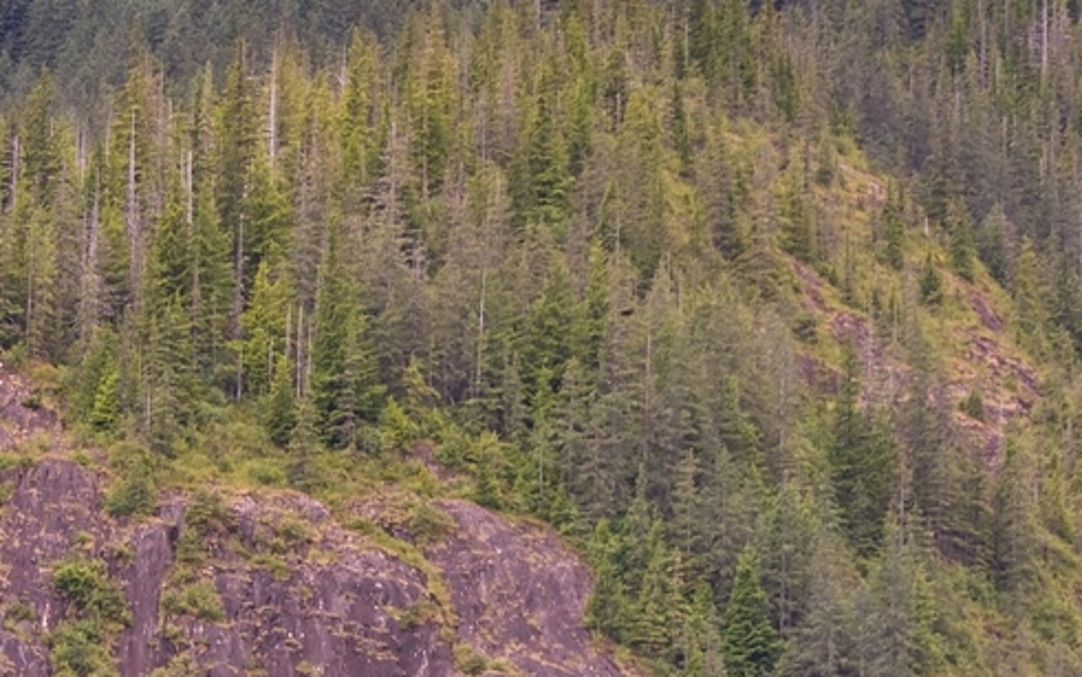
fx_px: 5485
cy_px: 787
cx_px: 489
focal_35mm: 186
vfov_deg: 7.0
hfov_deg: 11.3
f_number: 4.5
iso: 180
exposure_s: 1/160
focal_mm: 70
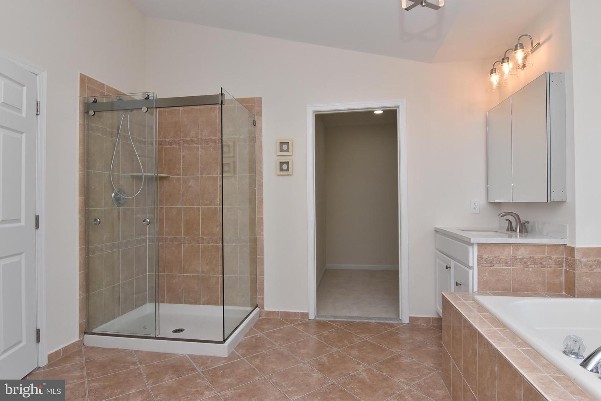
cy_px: 200
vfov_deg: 67.5
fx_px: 301
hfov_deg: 90.0
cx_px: 300
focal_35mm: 18
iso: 800
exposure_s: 1/160
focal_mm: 12
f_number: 13
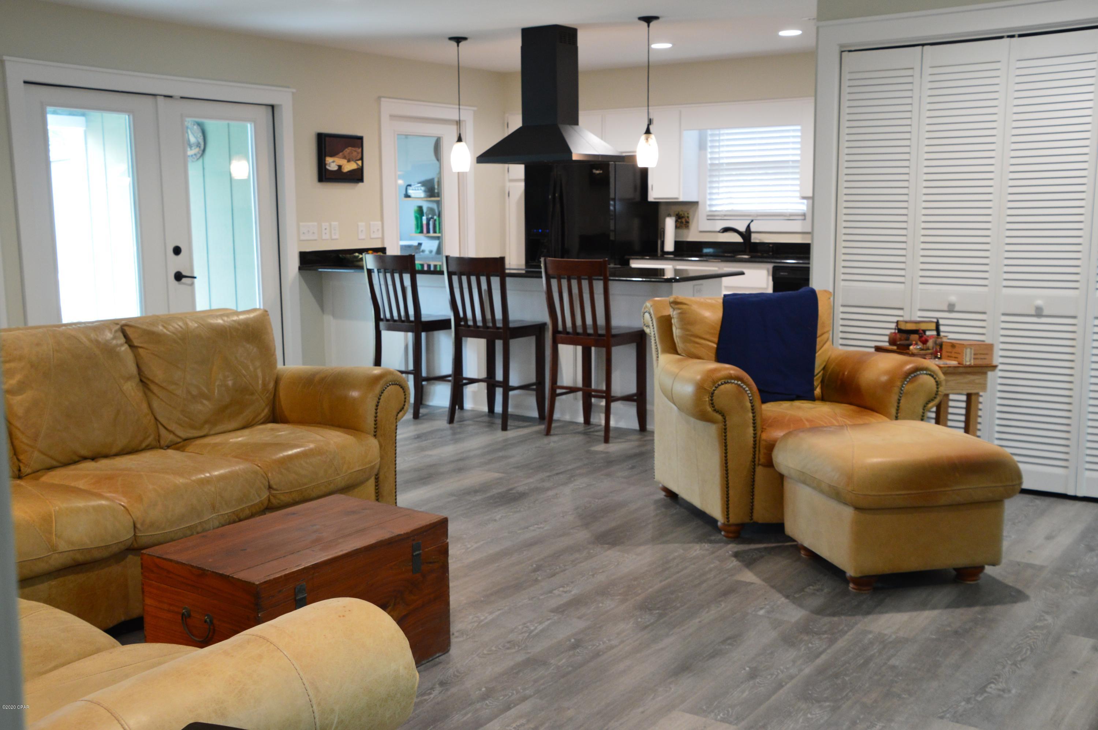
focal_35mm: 36
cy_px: 365
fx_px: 1097
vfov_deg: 36.8
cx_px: 549
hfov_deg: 53.2
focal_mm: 24
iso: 800
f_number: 6.3
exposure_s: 1/15
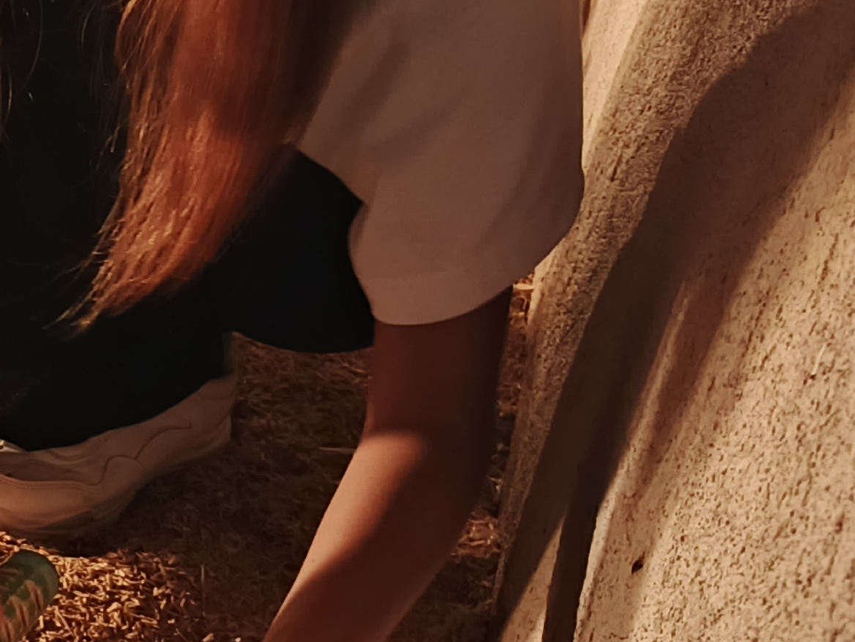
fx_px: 1927
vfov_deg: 18.9
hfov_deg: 20.3
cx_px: -531
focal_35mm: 78
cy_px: 333
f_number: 1.7
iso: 3009
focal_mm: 5.25
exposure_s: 1/40
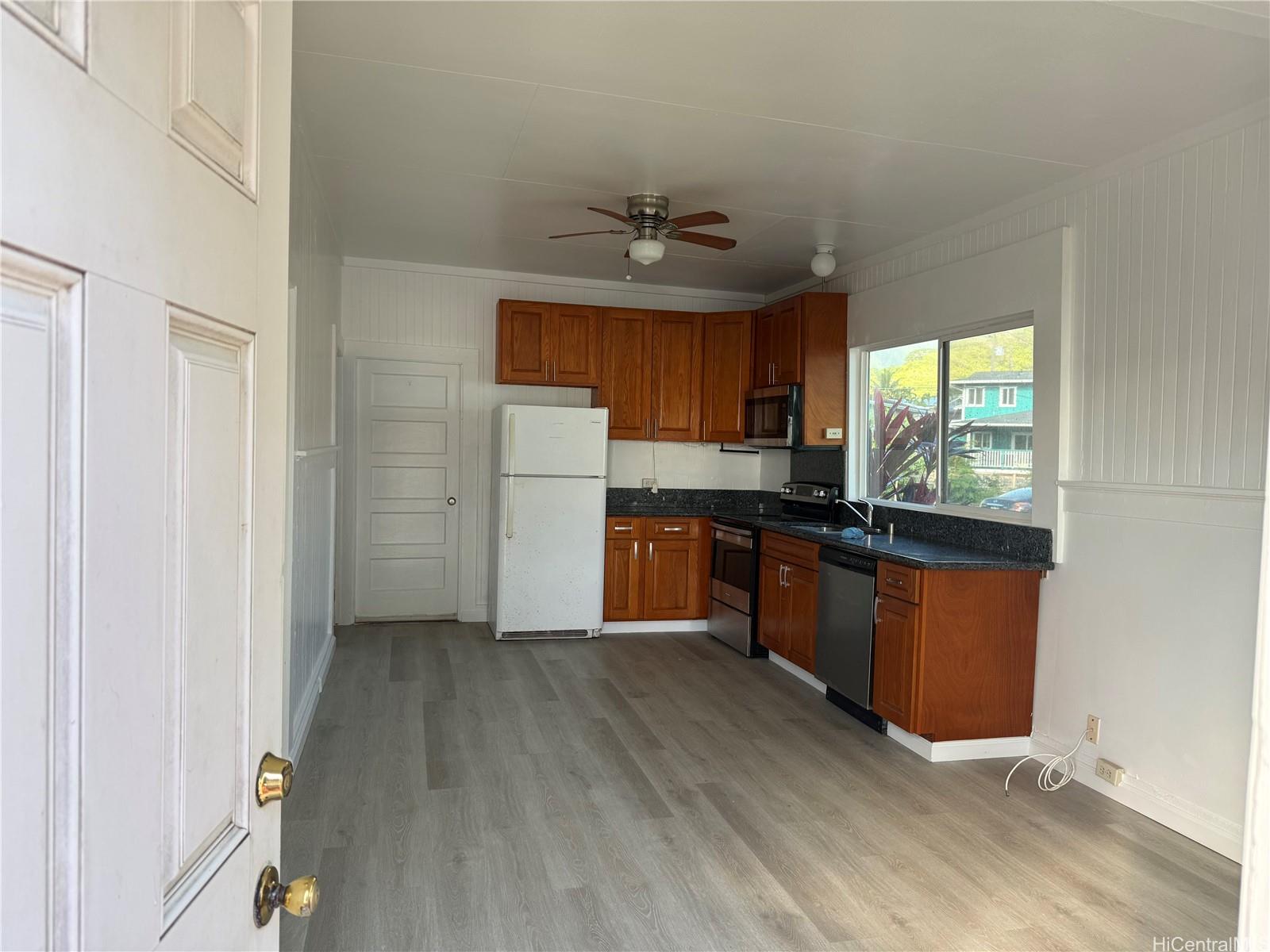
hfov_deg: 71.6
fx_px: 881
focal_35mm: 24
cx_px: 635
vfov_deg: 56.8
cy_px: 476
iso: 64
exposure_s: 1/161
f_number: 1.78
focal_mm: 6.76
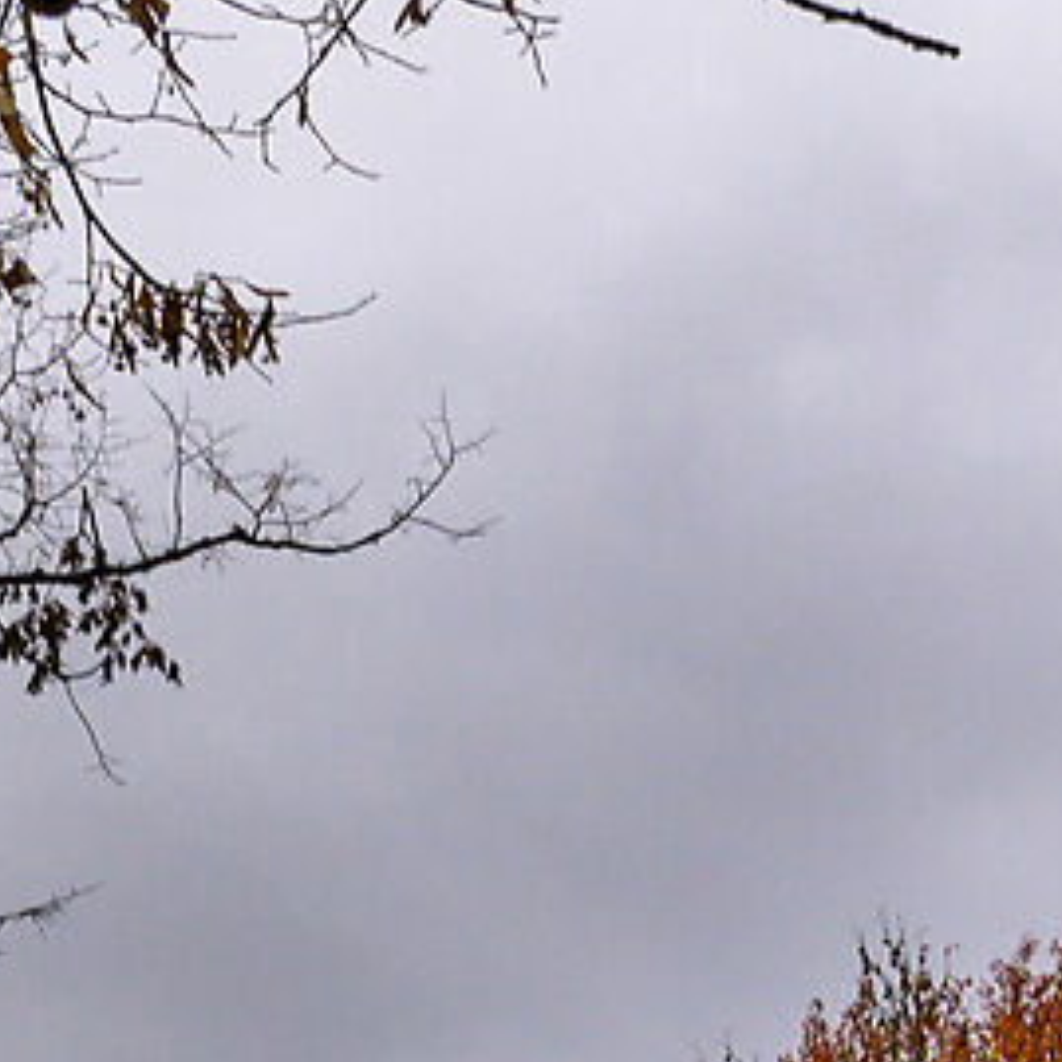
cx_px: 268
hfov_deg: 16.3
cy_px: 2769
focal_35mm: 106
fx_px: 3679
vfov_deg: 12.1
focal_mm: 14
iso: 320
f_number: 13
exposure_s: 1/80
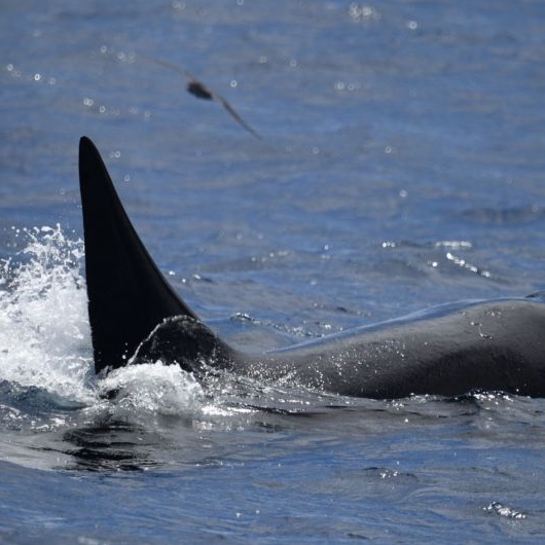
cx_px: 342
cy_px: 272
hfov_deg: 2.3
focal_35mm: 769
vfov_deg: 2.3
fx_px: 13698
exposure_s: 1/8000
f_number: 6.3
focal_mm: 600
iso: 800
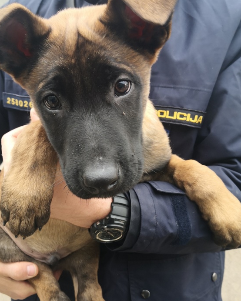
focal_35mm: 39
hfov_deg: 38.2
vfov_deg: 46.7
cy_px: 171
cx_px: 102
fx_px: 348
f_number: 1.6
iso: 80
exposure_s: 1/50
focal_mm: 3.95
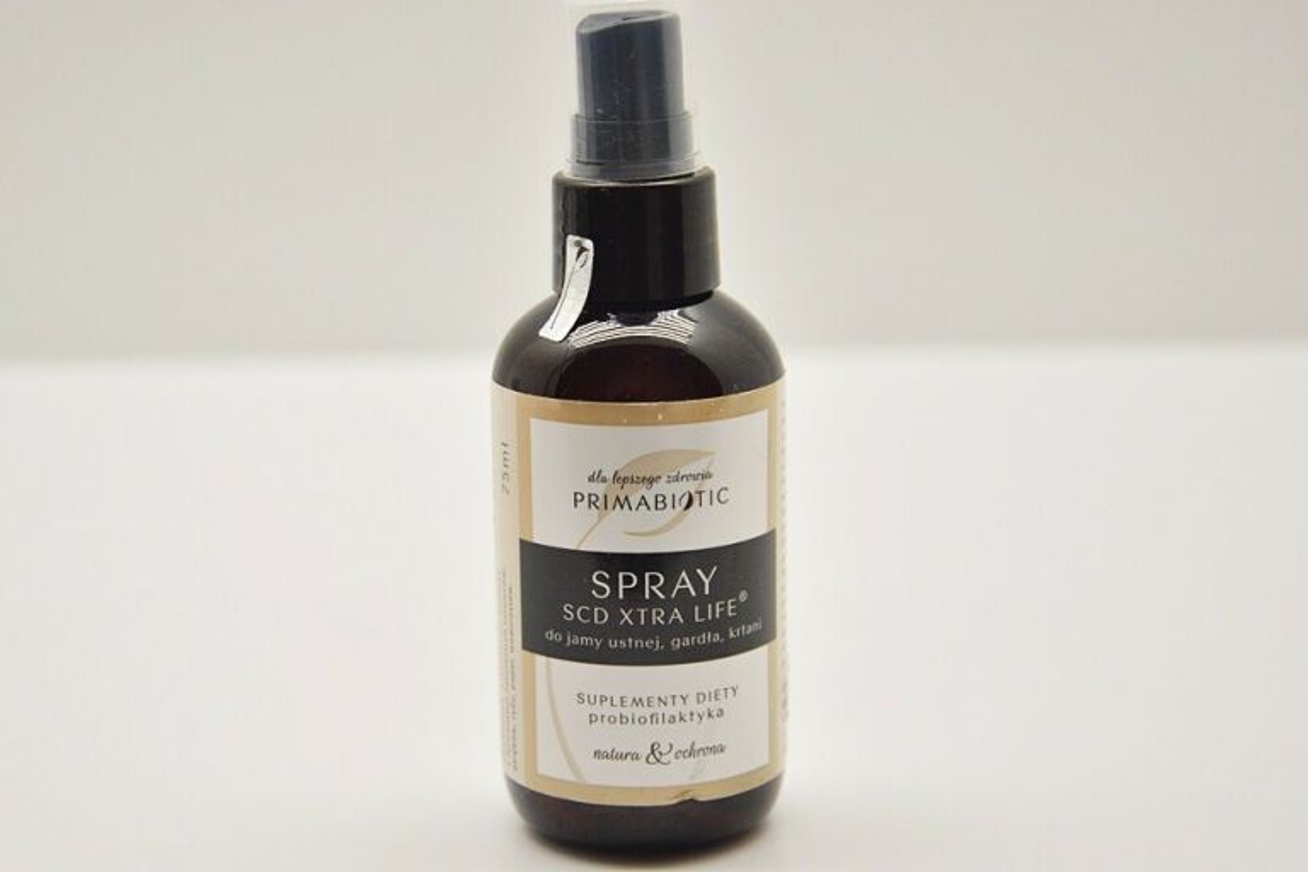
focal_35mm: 78
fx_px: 2834
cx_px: 654
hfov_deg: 26.0
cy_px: 436
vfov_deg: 17.5
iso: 800
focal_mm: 52
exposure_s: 1/500
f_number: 5.6
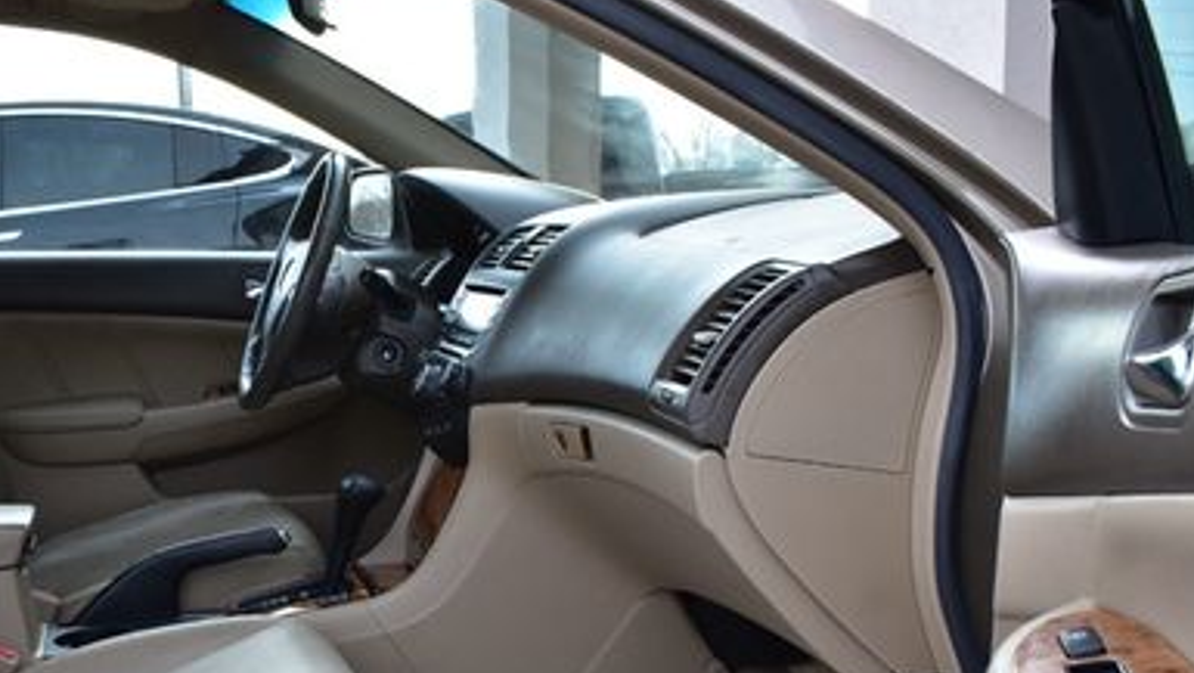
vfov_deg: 24.9
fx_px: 1489
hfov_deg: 43.1
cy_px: 574
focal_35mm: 47
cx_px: 391
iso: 400
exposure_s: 1/125
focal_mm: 18
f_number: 9
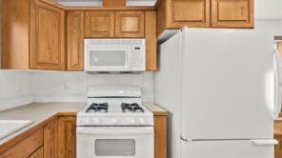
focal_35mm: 17
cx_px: 113
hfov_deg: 94.8
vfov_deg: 63.8
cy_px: 82
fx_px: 127
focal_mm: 12
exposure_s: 1/10
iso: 1000
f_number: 7.1
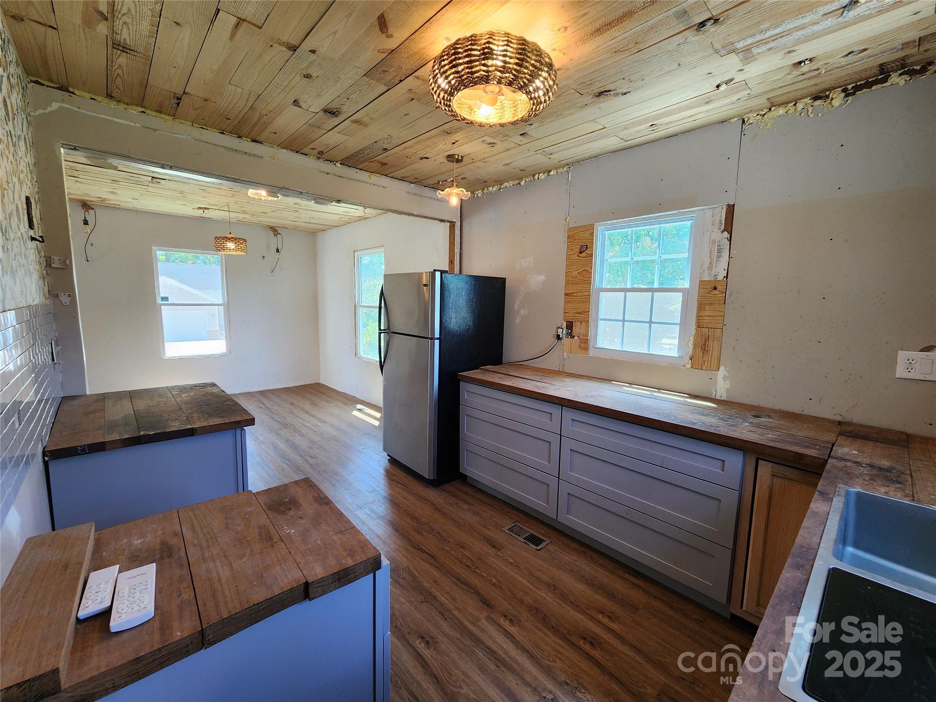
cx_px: 468
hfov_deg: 106.2
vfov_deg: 89.9
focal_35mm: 13
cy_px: 351
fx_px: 352
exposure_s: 1/60
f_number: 2.2
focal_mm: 2.2
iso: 160
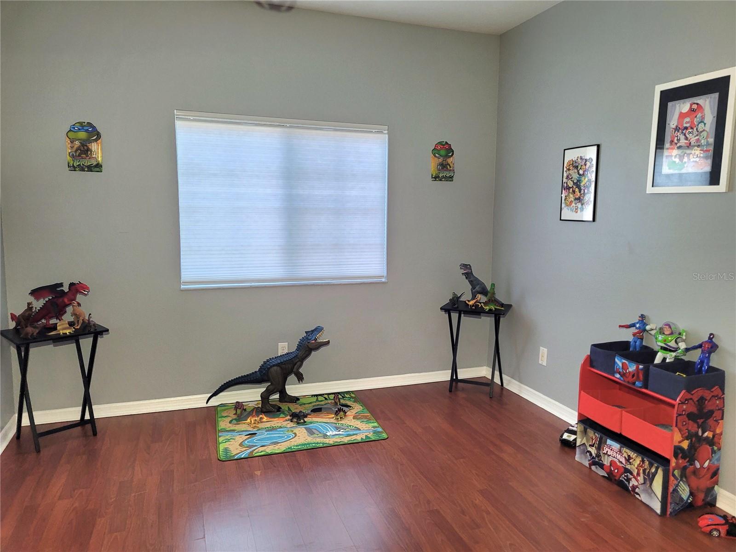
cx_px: 368
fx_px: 553
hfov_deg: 67.3
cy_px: 276
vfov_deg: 53.1
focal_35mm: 26
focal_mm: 5.4
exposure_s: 1/120
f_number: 1.8
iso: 125
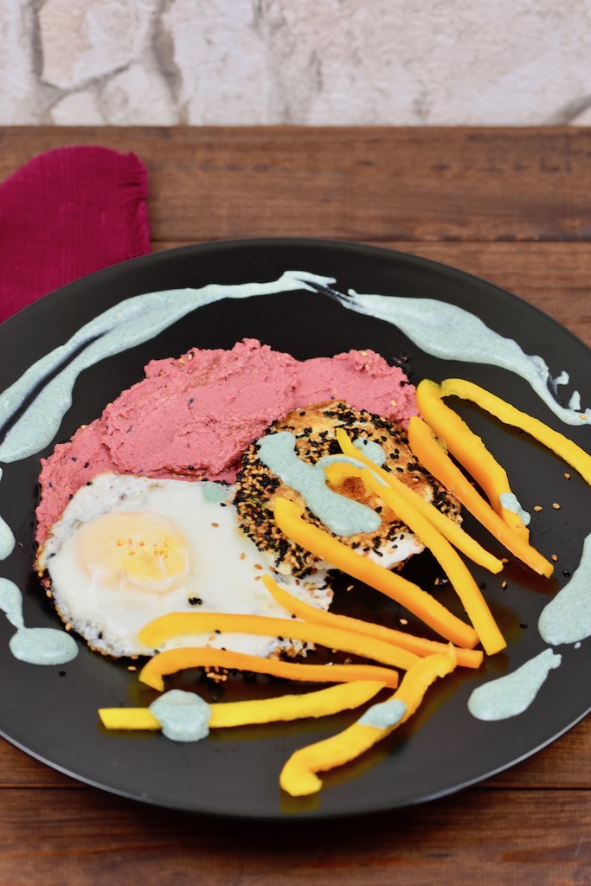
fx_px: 3877
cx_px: 296
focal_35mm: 158
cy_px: 443
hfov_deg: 8.7
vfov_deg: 13.0
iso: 400
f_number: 5
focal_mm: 105
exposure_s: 1/100
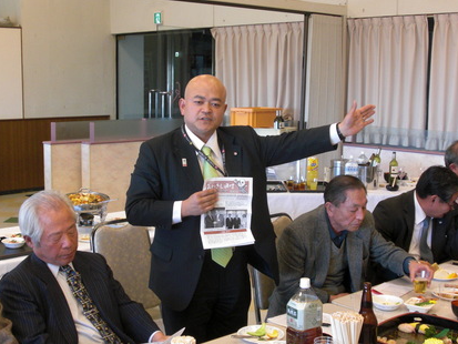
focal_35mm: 52
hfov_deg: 36.8
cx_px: 218
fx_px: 688
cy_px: 179
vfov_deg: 28.0
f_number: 3.1
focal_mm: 7.6
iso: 200
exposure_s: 1/100
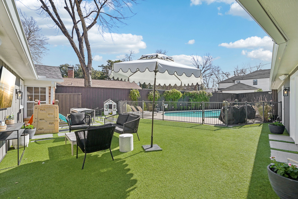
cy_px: 100
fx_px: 132
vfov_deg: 73.7
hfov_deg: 96.7
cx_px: 149
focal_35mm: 16
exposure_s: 1/1000
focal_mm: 16
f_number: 8
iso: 400
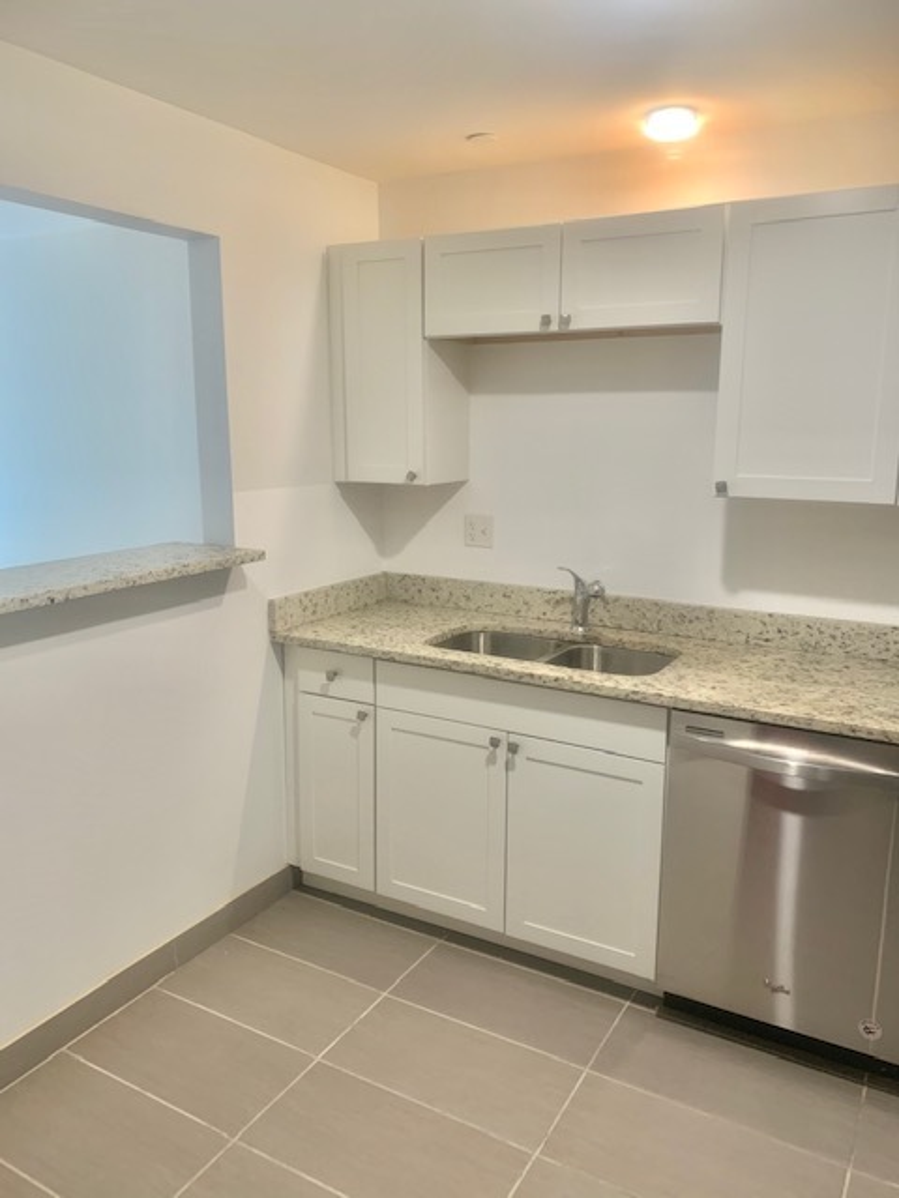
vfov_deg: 67.3
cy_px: 599
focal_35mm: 26
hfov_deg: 53.1
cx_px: 450
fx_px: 900
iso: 160
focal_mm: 4.25
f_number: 1.8
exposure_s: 1/60
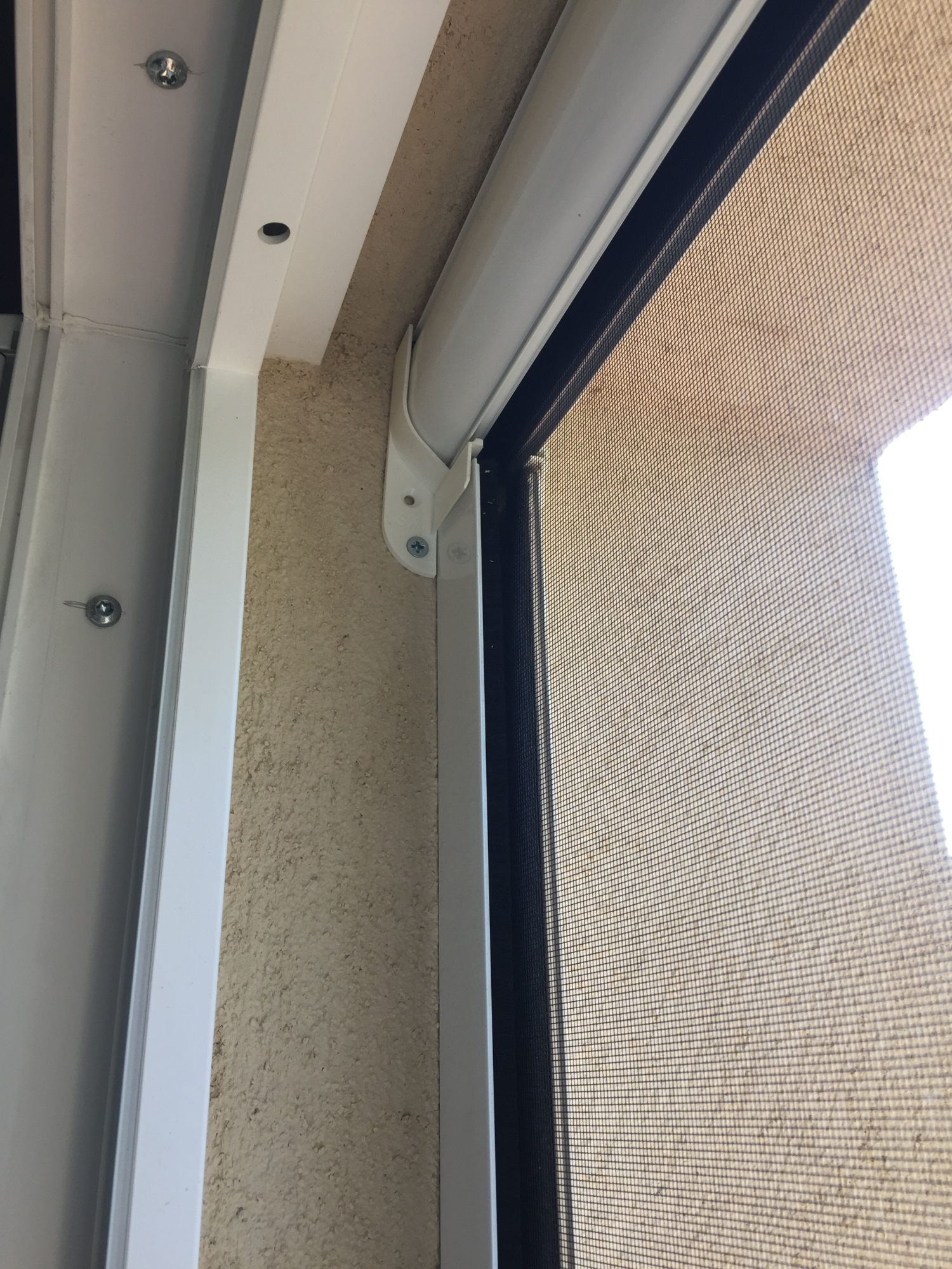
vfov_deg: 61.7
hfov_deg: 48.2
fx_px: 1063
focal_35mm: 29
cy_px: 634
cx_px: 476
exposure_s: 1/122
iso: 32
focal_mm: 4.15
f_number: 2.2
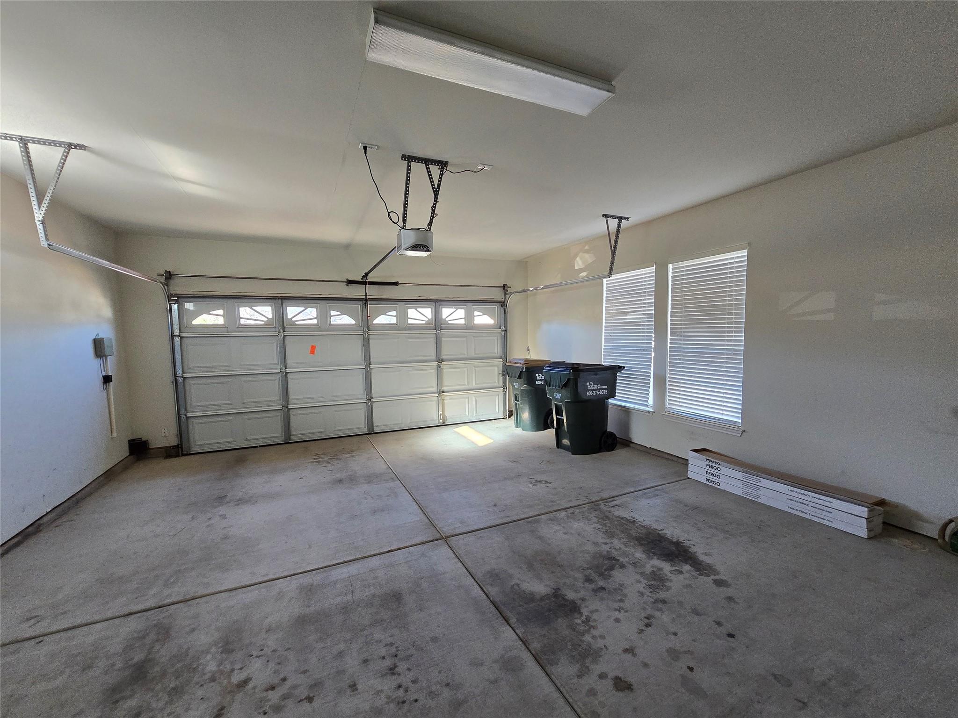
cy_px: 359
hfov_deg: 106.2
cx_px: 479
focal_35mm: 13
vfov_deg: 89.9
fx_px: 360
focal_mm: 2.2
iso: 320
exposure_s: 1/100
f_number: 2.2
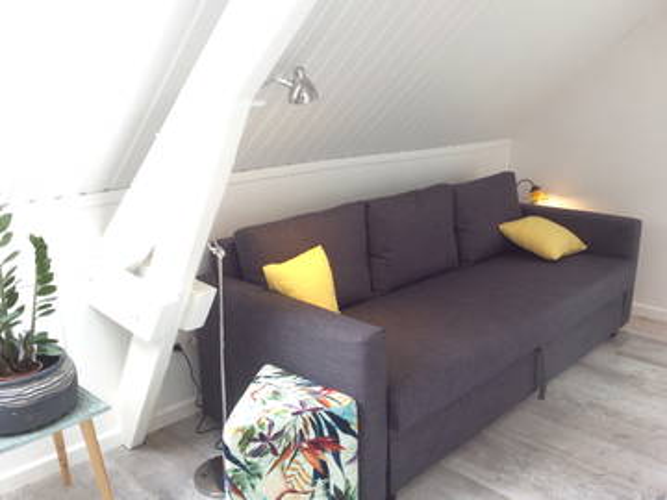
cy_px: 250
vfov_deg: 44.2
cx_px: 334
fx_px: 617
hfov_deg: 56.8
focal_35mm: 32
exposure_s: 1/33
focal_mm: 3.3
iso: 32
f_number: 2.4
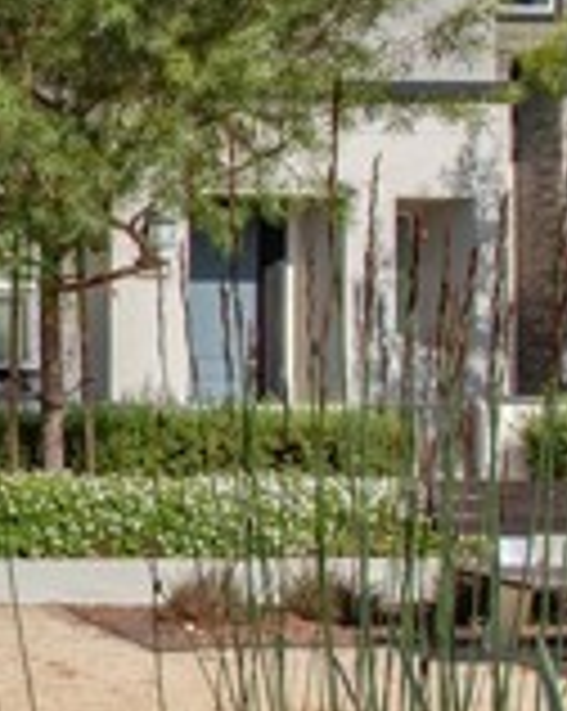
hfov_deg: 17.0
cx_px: -616
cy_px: 128
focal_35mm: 61
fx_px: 1282
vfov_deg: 30.2
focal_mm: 16
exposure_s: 1/500
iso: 200
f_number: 11
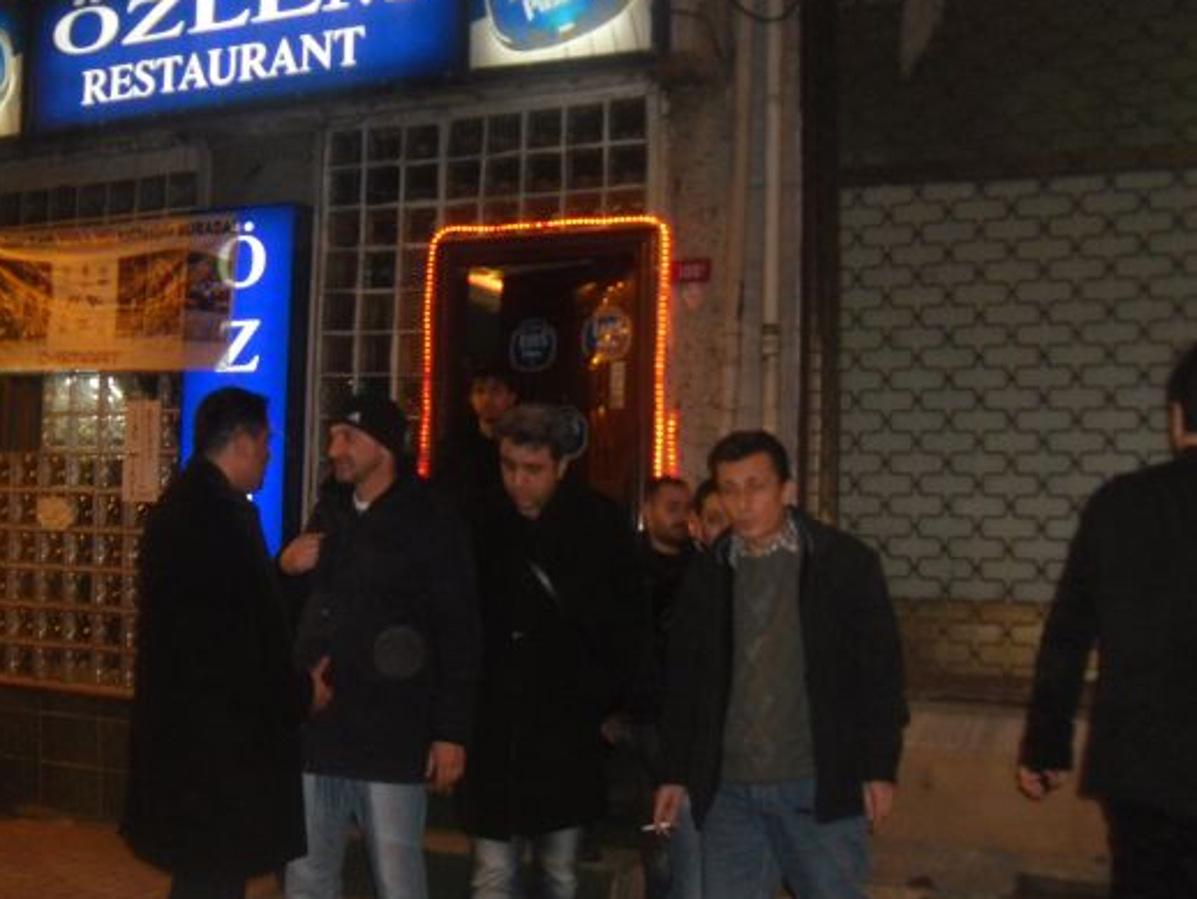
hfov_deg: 44.6
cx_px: 504
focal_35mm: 42
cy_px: 483
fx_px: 1453
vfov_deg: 34.4
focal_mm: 6
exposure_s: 1/45
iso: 400
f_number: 2.8
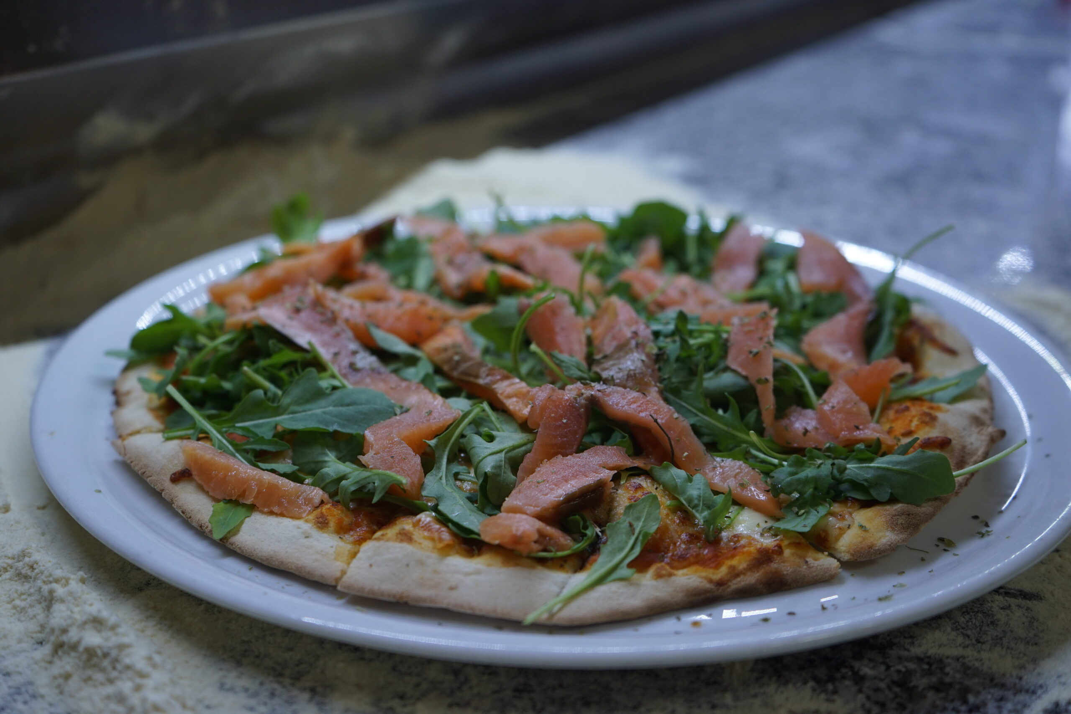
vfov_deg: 34.2
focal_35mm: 39
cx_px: 536
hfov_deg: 49.6
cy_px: 357
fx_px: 1160
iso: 320
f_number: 4
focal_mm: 39
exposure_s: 1/60
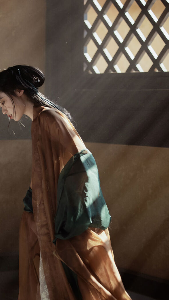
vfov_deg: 19.1
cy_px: 159
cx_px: 35
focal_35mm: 112
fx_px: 893
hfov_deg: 10.8
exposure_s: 1/320
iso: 250
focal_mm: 70
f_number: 2.8
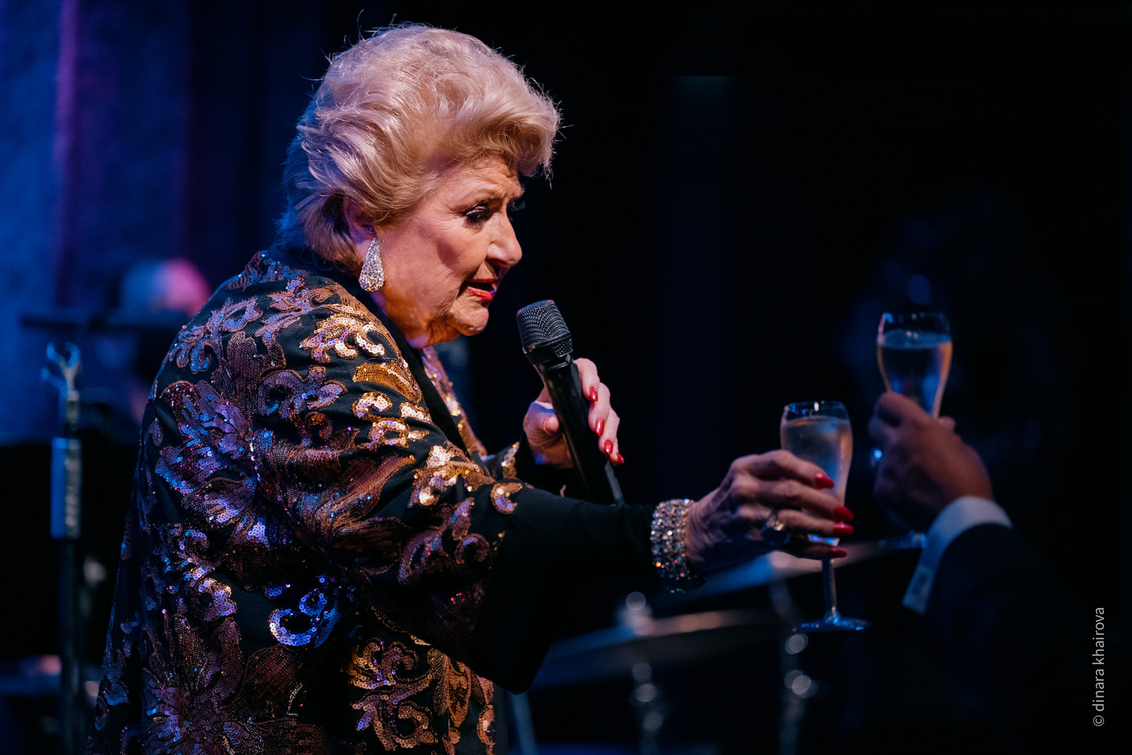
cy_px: 378
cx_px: 566
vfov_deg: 8.6
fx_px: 5030
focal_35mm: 160
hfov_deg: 12.8
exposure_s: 1/320
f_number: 2.8
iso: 1000
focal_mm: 160
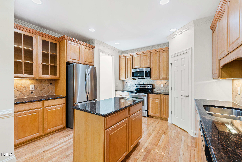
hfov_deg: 100.4
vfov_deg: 77.3
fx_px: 101
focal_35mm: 15
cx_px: 121
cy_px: 81
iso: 100
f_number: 8
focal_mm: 10
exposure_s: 1/2
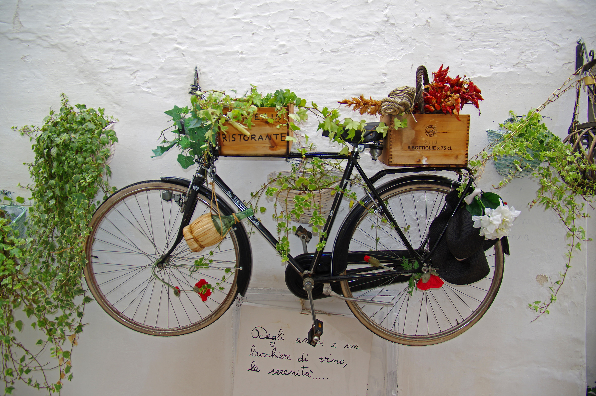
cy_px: 198
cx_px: 298
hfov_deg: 73.8
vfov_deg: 53.0
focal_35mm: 24
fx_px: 397
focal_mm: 16
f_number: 3.5
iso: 100
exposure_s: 1/125
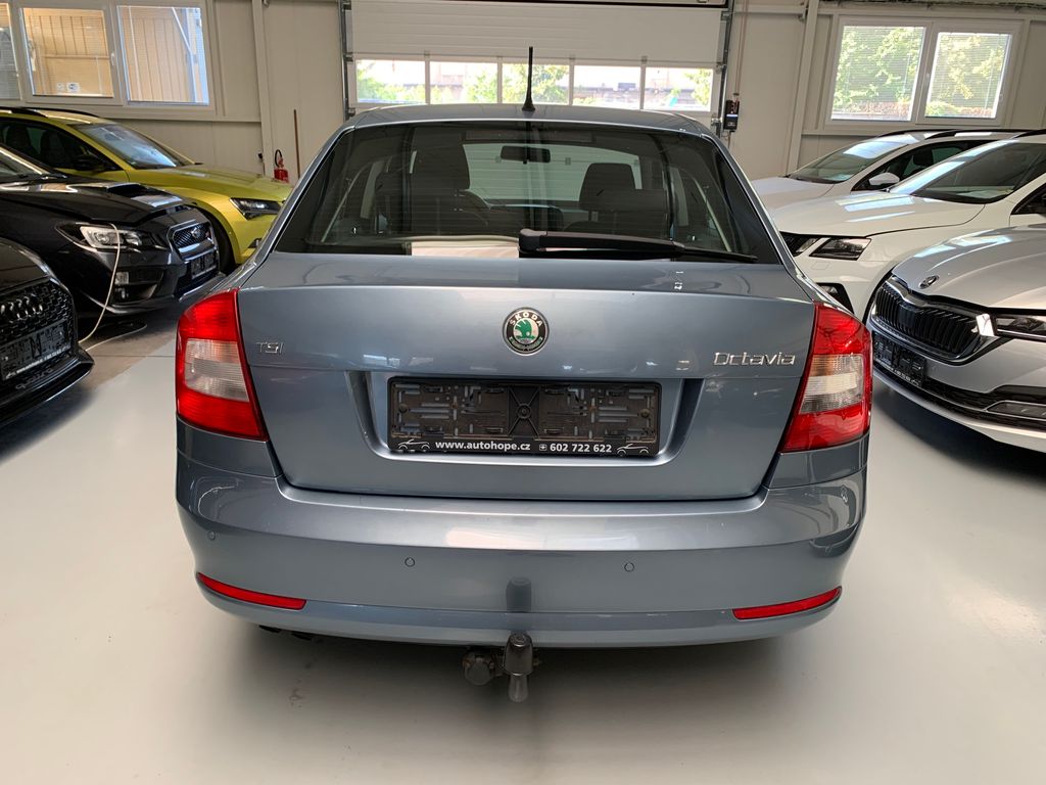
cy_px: 392
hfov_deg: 67.3
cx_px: 523
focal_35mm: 26
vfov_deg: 53.1
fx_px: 786
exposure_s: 1/73
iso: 100
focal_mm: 4.25
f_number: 1.8
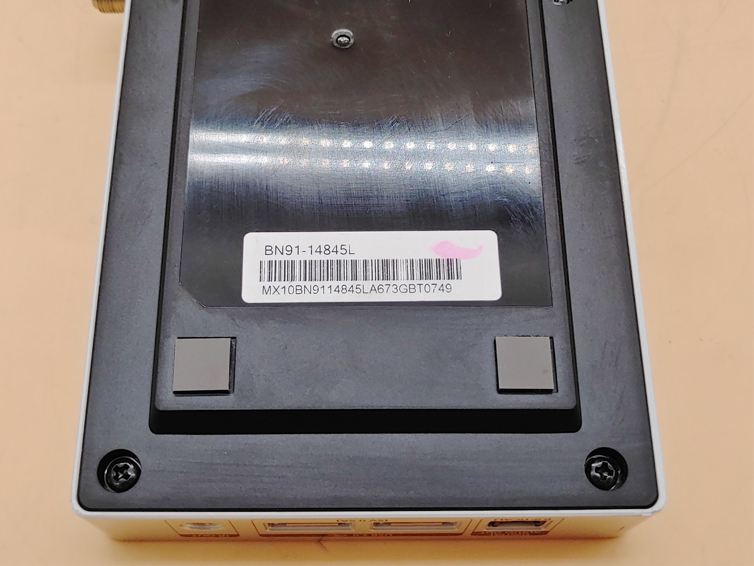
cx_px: 377
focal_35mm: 44
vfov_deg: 32.9
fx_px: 958
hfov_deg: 42.9
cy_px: 283
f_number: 1.8
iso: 50
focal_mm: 4.36
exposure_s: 1/117
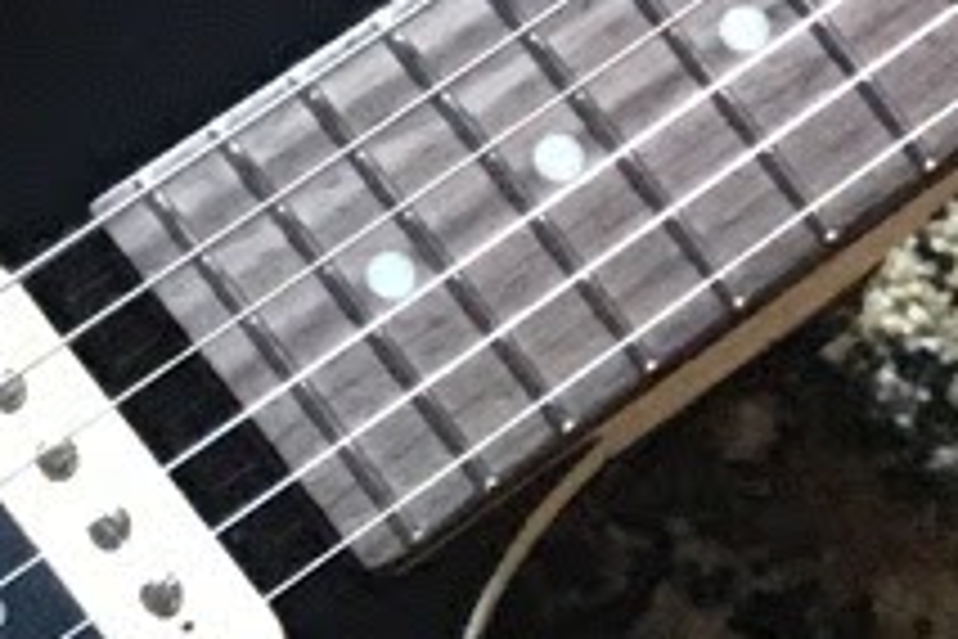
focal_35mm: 182
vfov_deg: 7.4
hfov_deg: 11.2
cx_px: -58
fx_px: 4843
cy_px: 909
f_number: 2.4
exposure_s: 1/15
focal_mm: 3.3
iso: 320
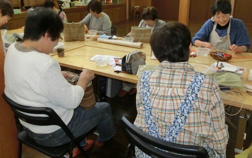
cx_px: 120
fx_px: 234
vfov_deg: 37.0
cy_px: 58
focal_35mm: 34
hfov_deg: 56.7
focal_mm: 5.2
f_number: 3.7
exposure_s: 1/60
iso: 400
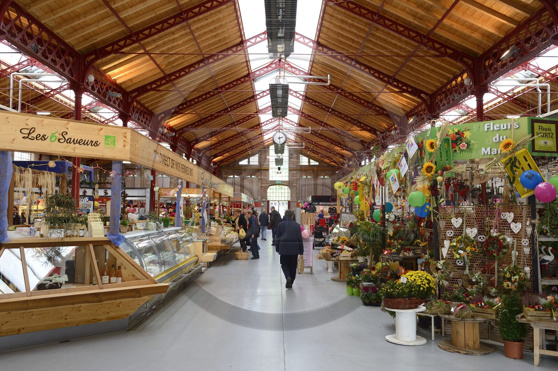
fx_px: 496
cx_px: 279
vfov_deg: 41.0
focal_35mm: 32
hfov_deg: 58.8
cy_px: 186
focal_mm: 32
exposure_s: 1/80
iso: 800
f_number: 7.1
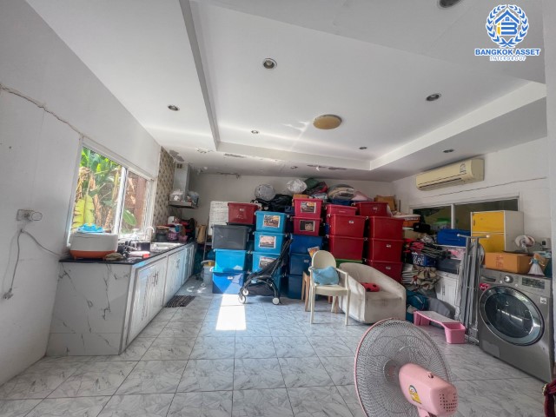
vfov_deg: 89.9
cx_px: 278
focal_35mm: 13
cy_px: 208
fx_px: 209
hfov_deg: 106.2
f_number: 1.8
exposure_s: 1/120
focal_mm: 1.57
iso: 50
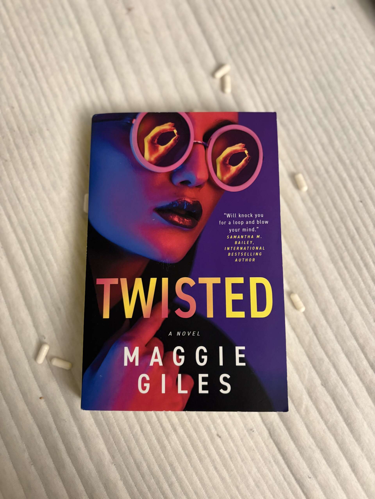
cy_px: 250
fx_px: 376
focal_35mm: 26
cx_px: 188
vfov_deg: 67.3
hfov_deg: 53.1
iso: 250
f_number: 1.6
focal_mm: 5.96
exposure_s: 1/40
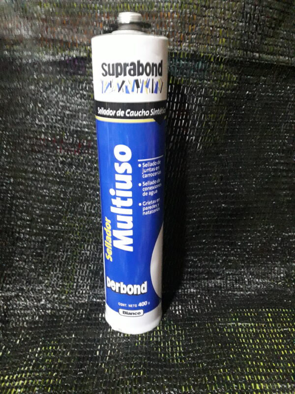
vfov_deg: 63.4
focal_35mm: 28
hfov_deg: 49.7
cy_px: 197
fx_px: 318
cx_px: 148
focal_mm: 3.7
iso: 800
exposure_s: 1/17
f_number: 1.9
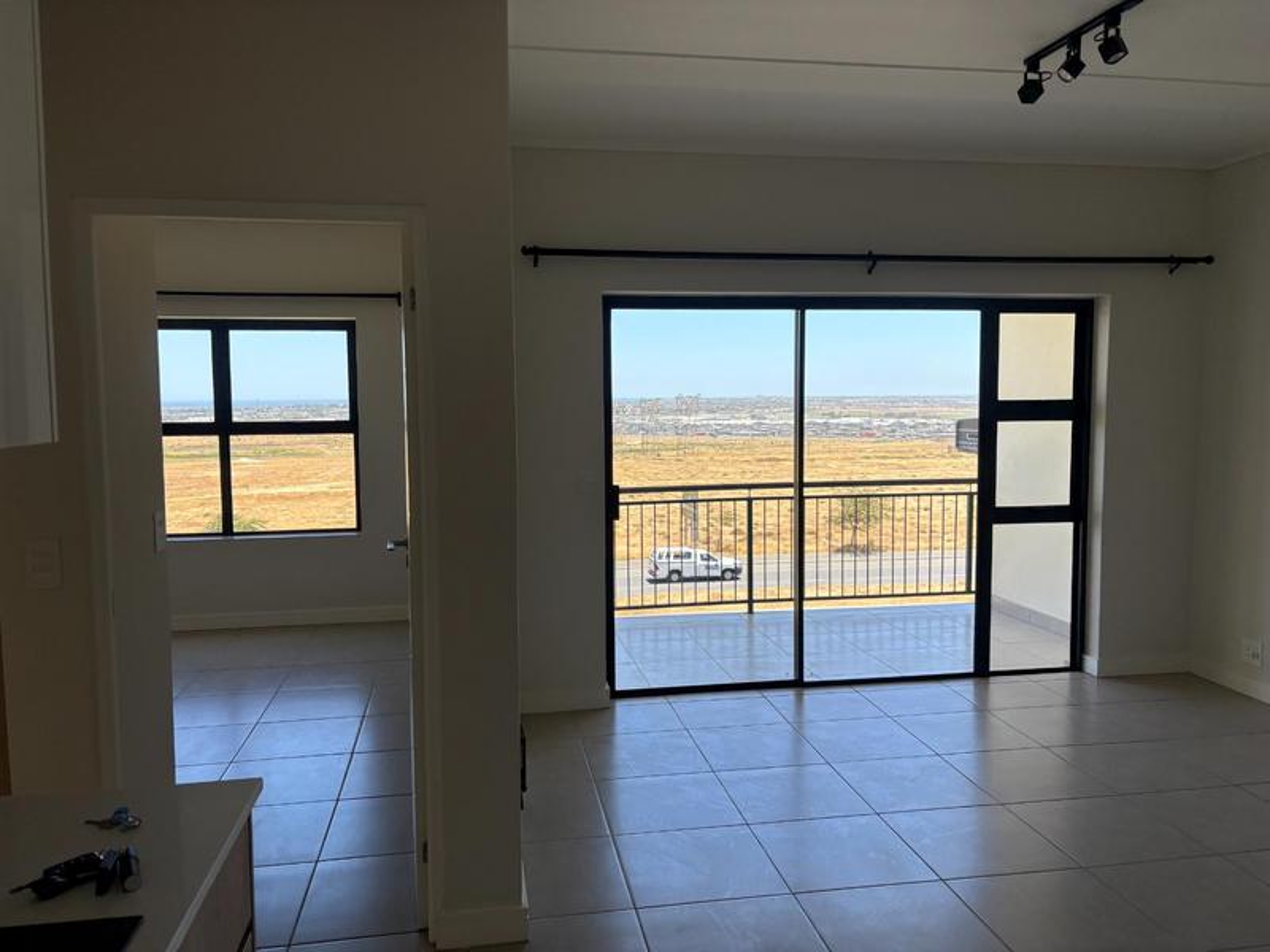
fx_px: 954
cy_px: 476
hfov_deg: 67.3
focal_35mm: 26
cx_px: 635
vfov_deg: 53.1
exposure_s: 1/1117
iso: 50
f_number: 1.6
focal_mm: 5.96
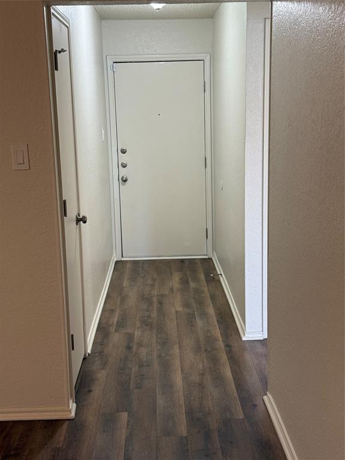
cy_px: 230
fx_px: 638
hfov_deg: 30.3
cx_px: 172
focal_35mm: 48
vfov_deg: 39.7
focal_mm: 6.76
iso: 125
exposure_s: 1/60
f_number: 1.78
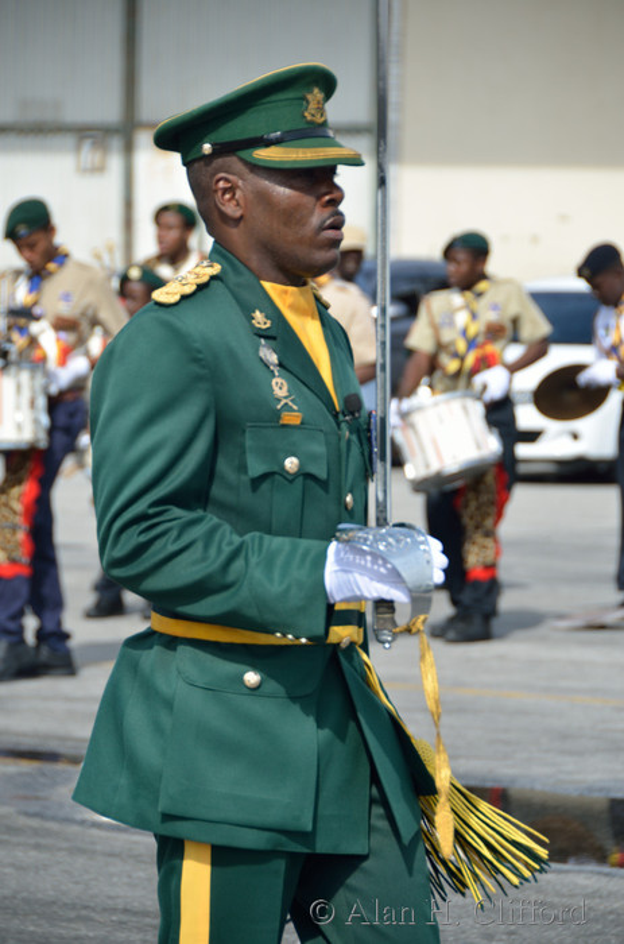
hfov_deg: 7.0
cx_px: 312
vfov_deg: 10.6
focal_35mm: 195
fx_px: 5097
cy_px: 472
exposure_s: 1/500
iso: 125
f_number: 5.6
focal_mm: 130
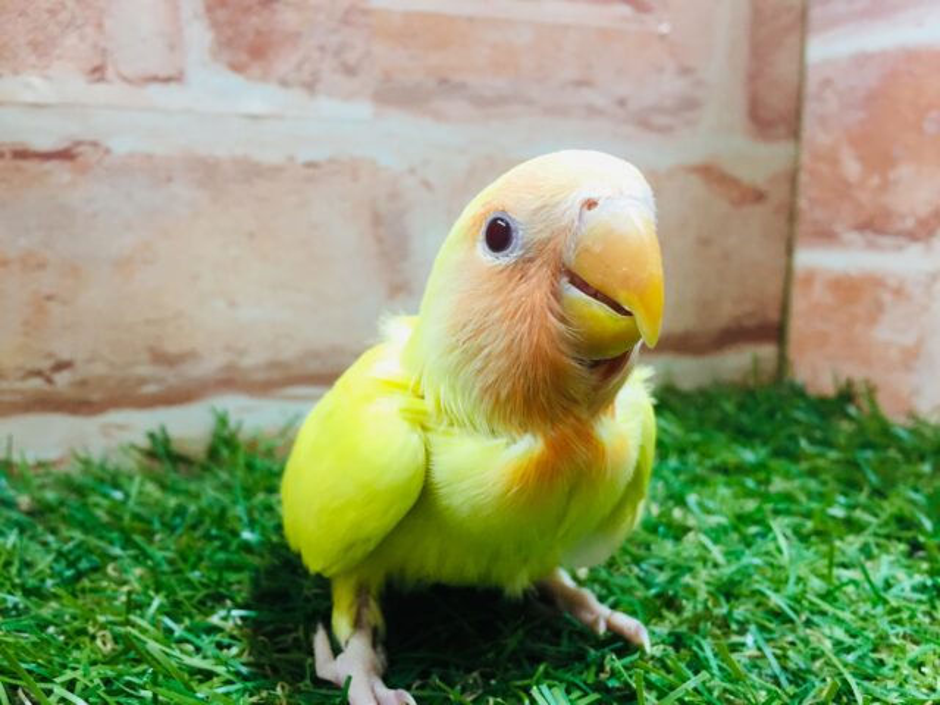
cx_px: 470
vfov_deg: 48.2
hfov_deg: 61.7
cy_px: 352
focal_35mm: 29
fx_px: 787
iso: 100
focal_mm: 4.15
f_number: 2.2
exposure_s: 1/30
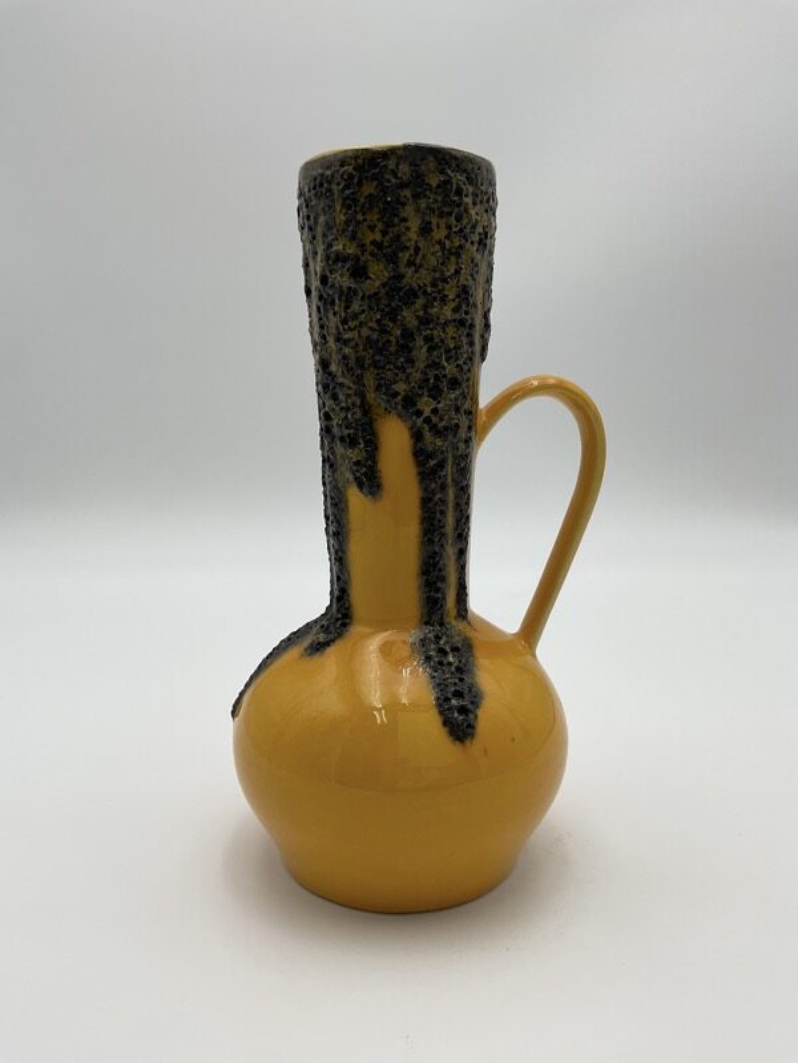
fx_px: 891
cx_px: 399
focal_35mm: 29
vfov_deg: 61.7
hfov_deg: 48.2
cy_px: 532
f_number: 1.8
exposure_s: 1/400
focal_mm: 3
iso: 16
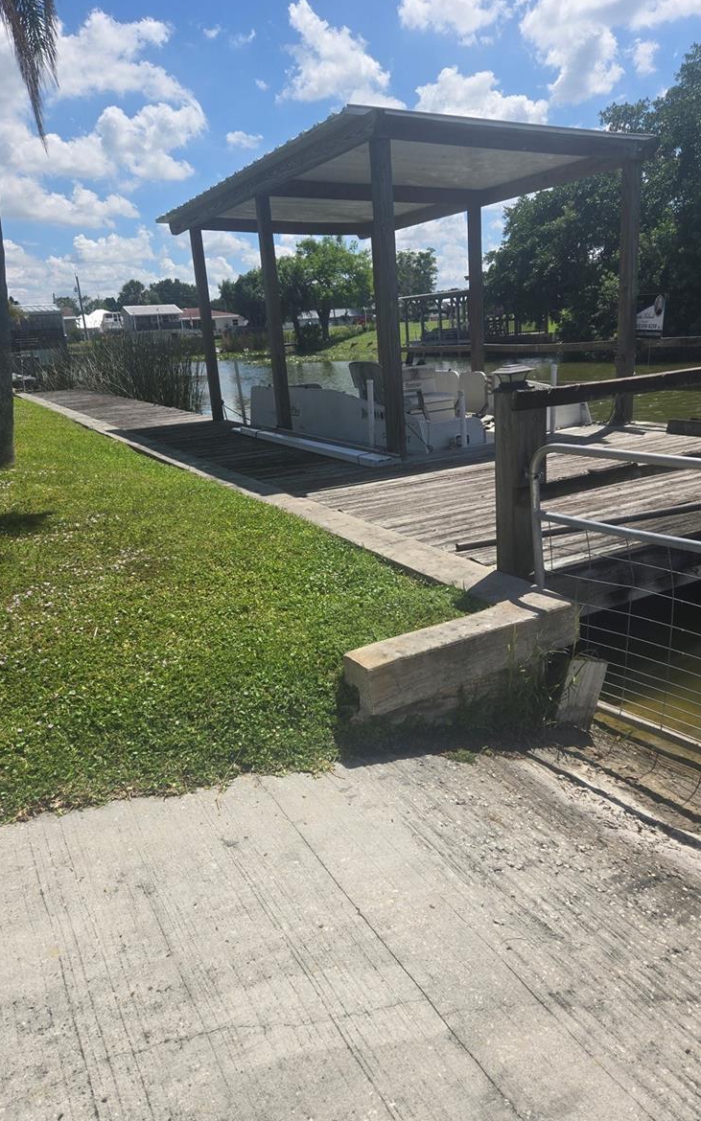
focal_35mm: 25
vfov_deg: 72.5
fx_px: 764
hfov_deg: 49.2
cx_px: 382
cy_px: 553
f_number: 1.8
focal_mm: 5.4
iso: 25
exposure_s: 1/2693
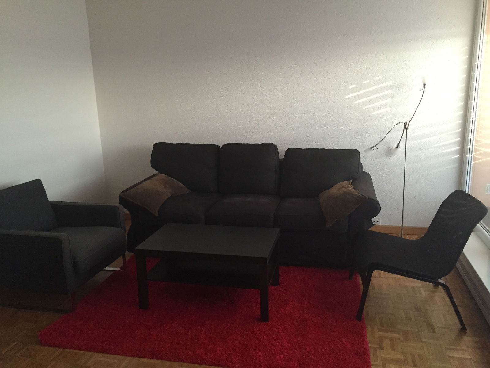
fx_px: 411
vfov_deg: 48.2
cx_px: 245
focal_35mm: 29
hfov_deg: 61.7
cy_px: 184
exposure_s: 1/30
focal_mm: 4.15
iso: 200
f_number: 2.2
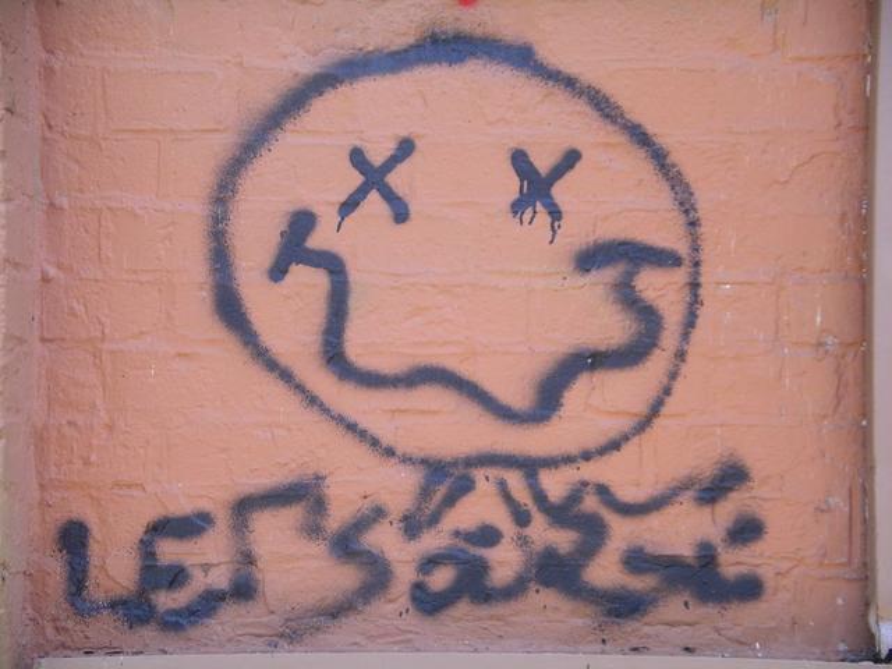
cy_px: 334
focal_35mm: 98
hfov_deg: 20.0
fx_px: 2525
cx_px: 446
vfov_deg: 15.1
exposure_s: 1/100
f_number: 3.8
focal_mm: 20.4
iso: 64
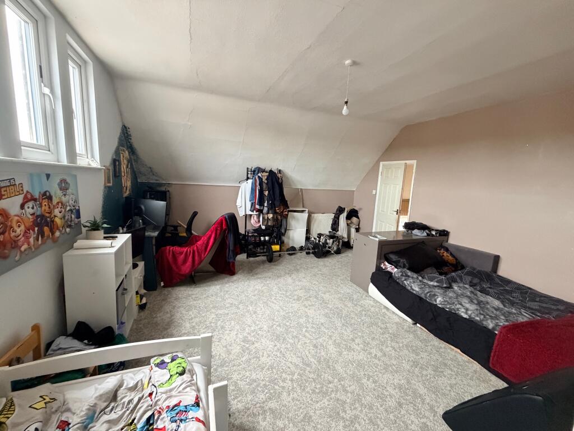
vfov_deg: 85.7
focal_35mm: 14
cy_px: 216
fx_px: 232
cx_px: 287
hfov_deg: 102.1
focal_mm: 2.22
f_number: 2.2
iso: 640
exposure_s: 1/60
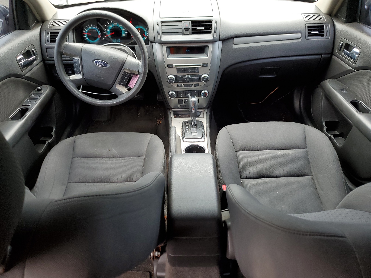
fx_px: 279
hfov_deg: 67.3
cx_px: 186
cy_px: 139
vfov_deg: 53.1
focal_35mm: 26
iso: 61
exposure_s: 1/120
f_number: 1.5
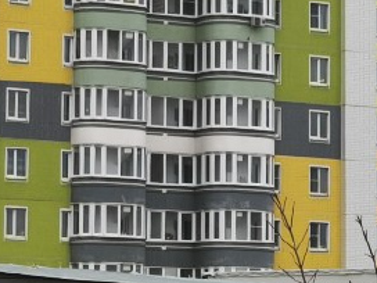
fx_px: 2603
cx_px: 301
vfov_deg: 6.2
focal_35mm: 239
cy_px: -67
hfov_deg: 8.3
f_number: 1.9
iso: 50
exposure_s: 1/107
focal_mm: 7.1
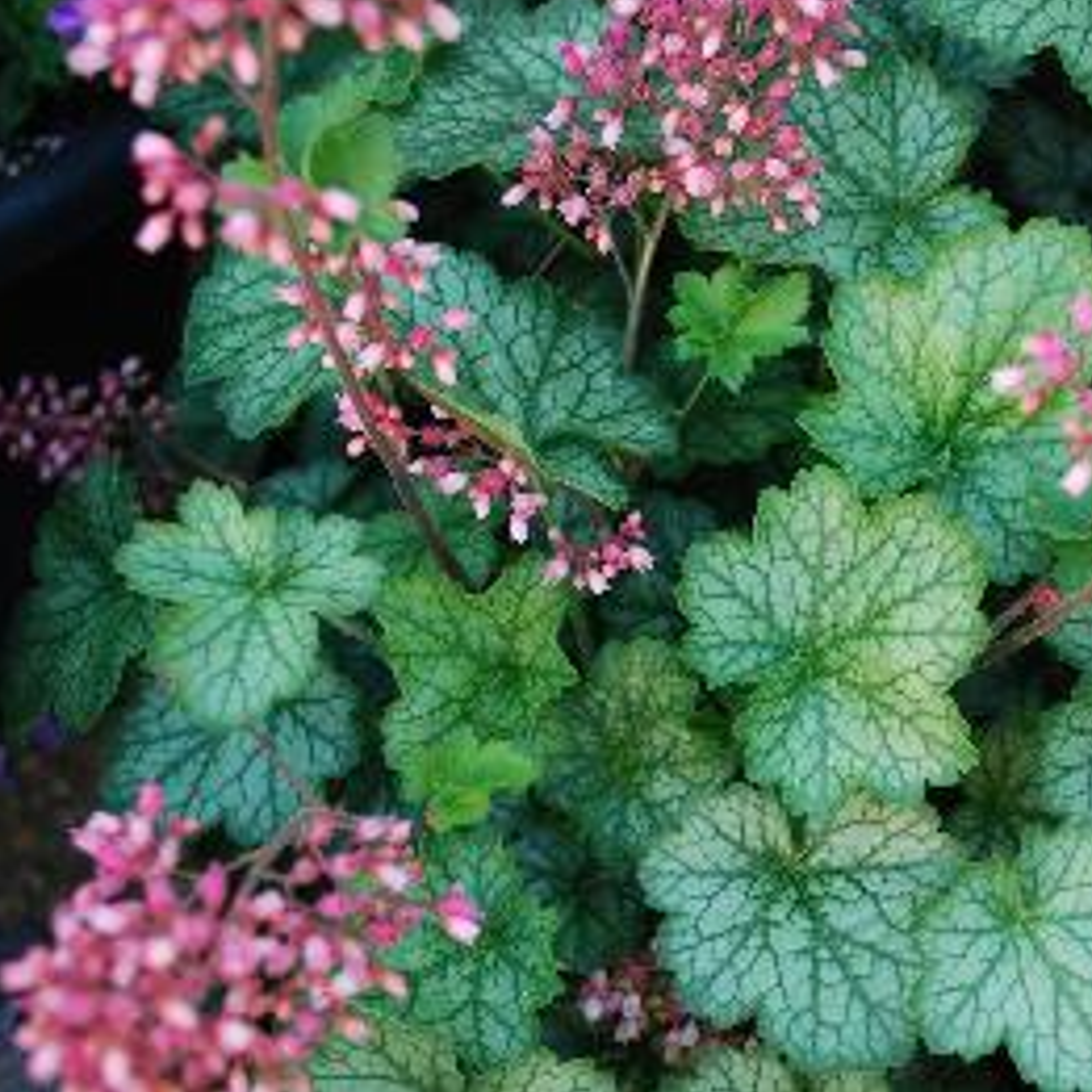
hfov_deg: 29.8
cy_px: 536
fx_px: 2022
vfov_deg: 30.2
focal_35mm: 57
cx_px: 791
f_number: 4.8
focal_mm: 29
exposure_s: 1/60
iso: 320
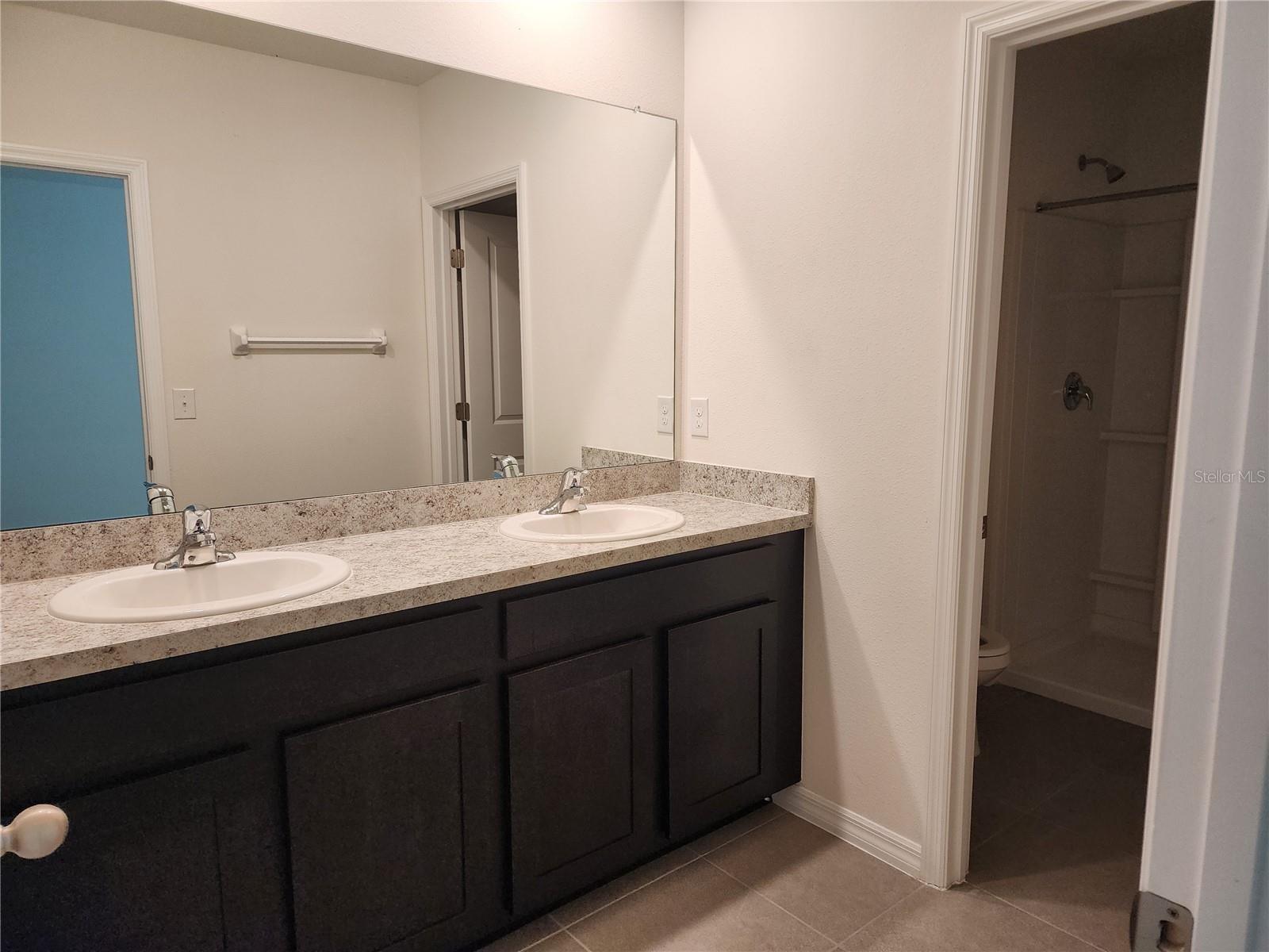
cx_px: 634
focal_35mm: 23
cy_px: 476
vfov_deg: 58.9
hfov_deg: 73.9
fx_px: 843
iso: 160
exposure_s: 1/120
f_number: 1.8
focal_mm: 6.4
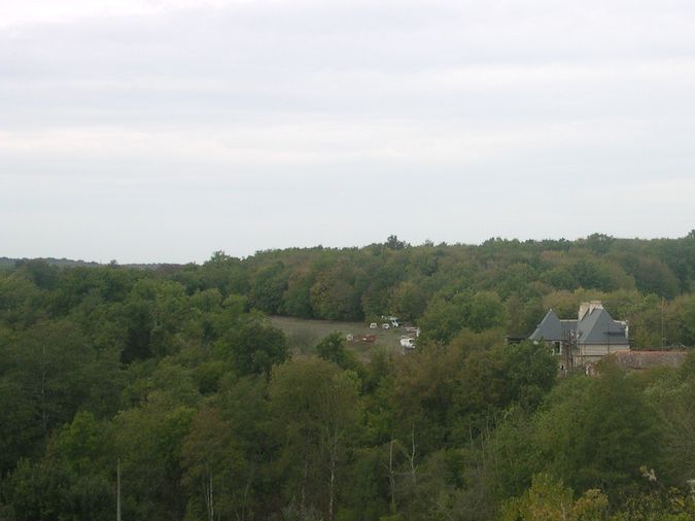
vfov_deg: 16.8
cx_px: 519
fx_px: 1766
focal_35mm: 88
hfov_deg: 22.1
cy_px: 231
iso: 100
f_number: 3.4
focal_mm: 8.9
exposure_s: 1/240
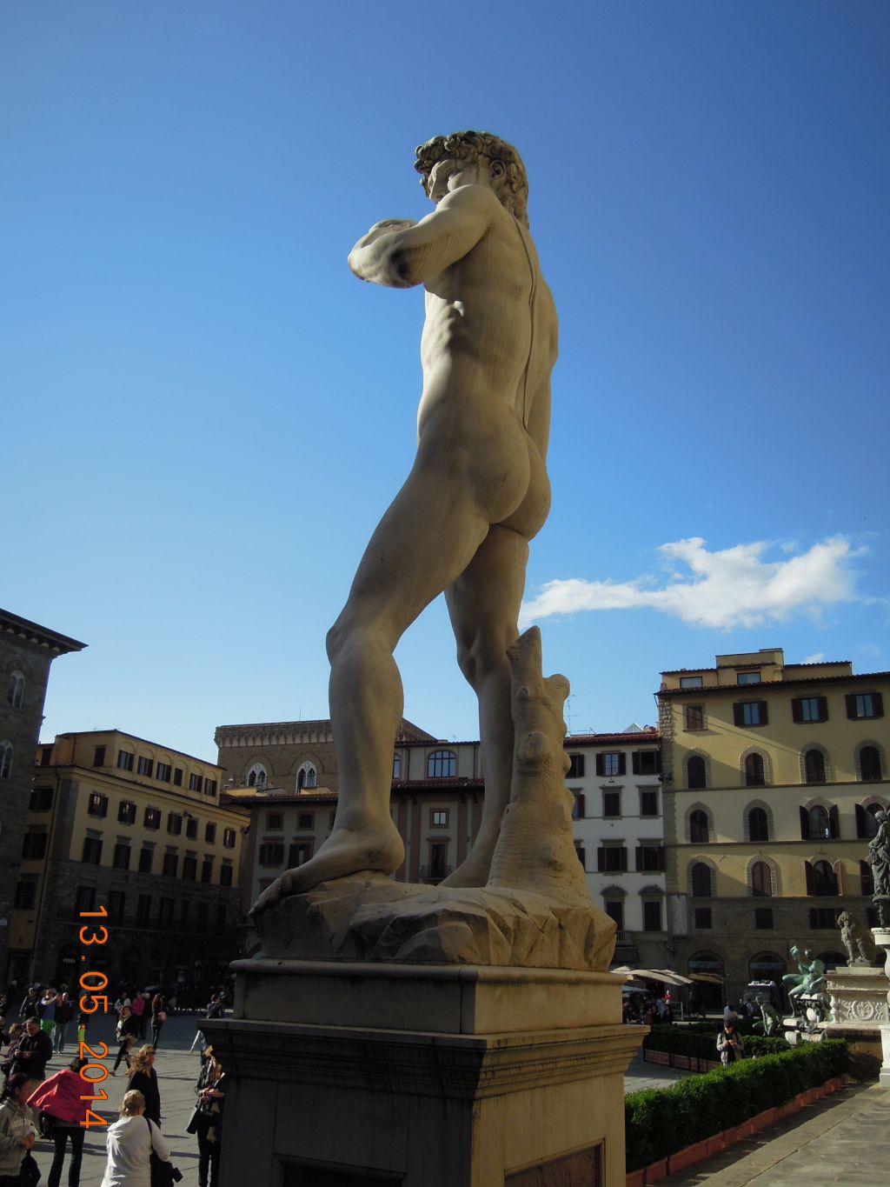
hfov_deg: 45.4
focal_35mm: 31
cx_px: 445
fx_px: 1063
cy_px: 594
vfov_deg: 58.3
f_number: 3.7
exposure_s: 1/1600
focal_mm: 5.5
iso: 160
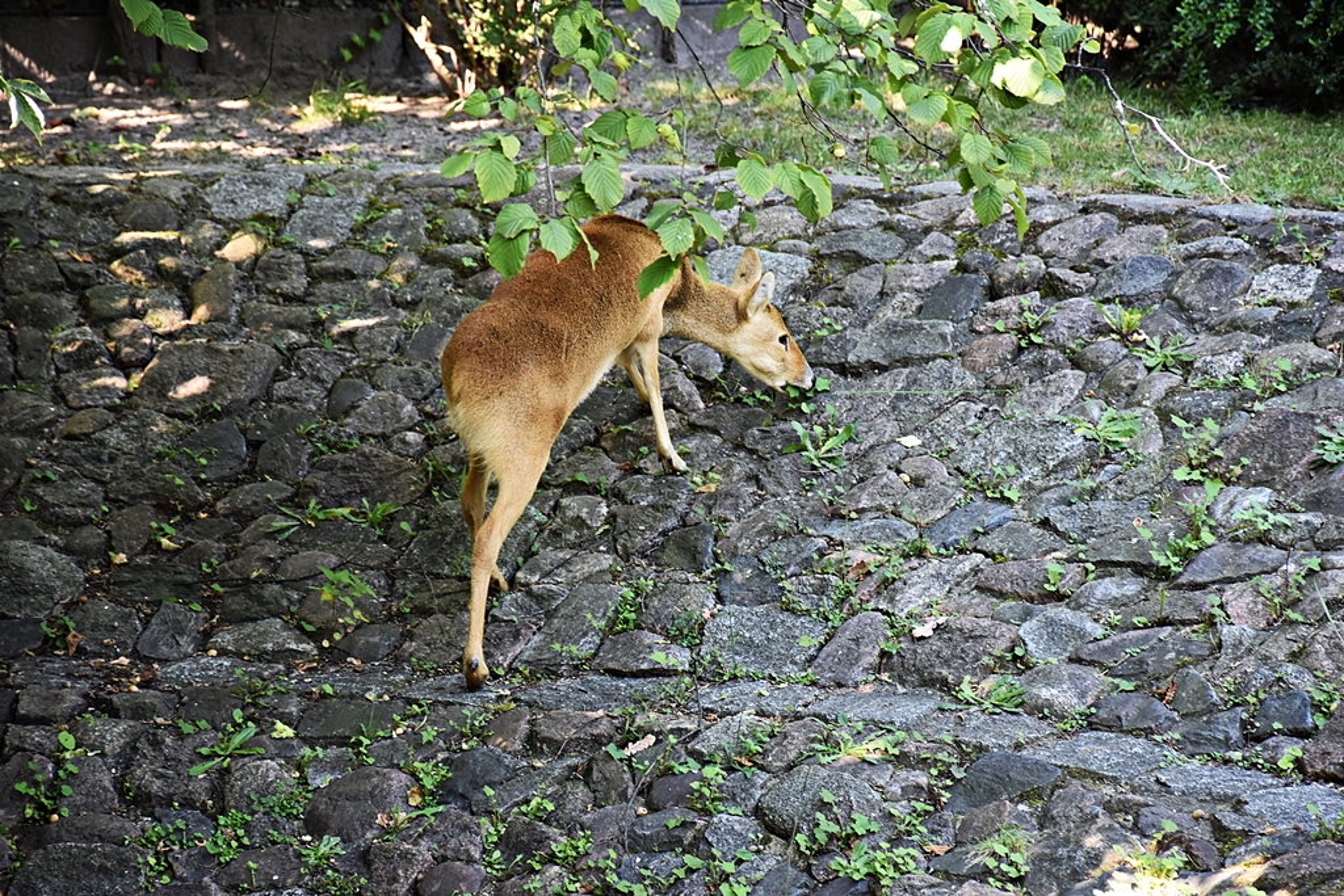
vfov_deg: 7.5
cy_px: 448
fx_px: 6832
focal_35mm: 183
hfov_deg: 11.2
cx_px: 672
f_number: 5.6
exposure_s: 1/60
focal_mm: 122
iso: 720
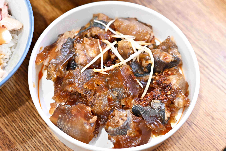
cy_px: 76
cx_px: 113
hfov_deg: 27.0
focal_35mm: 75
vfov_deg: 18.2
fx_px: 471
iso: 4000
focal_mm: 50
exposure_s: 1/200
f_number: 3.2
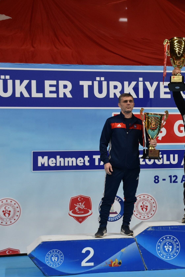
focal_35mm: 80
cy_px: 137
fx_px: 615
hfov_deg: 16.8
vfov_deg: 25.4
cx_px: 179
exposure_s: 1/125
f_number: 5.6
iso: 800
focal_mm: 35
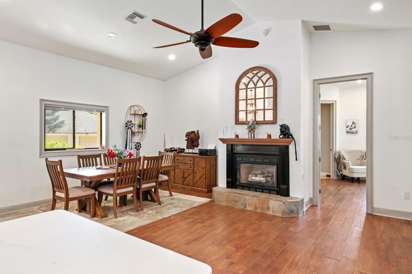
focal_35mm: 21
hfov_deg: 82.5
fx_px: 235
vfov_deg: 60.6
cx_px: 196
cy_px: 138
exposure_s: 1/3
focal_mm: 13
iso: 250
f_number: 9
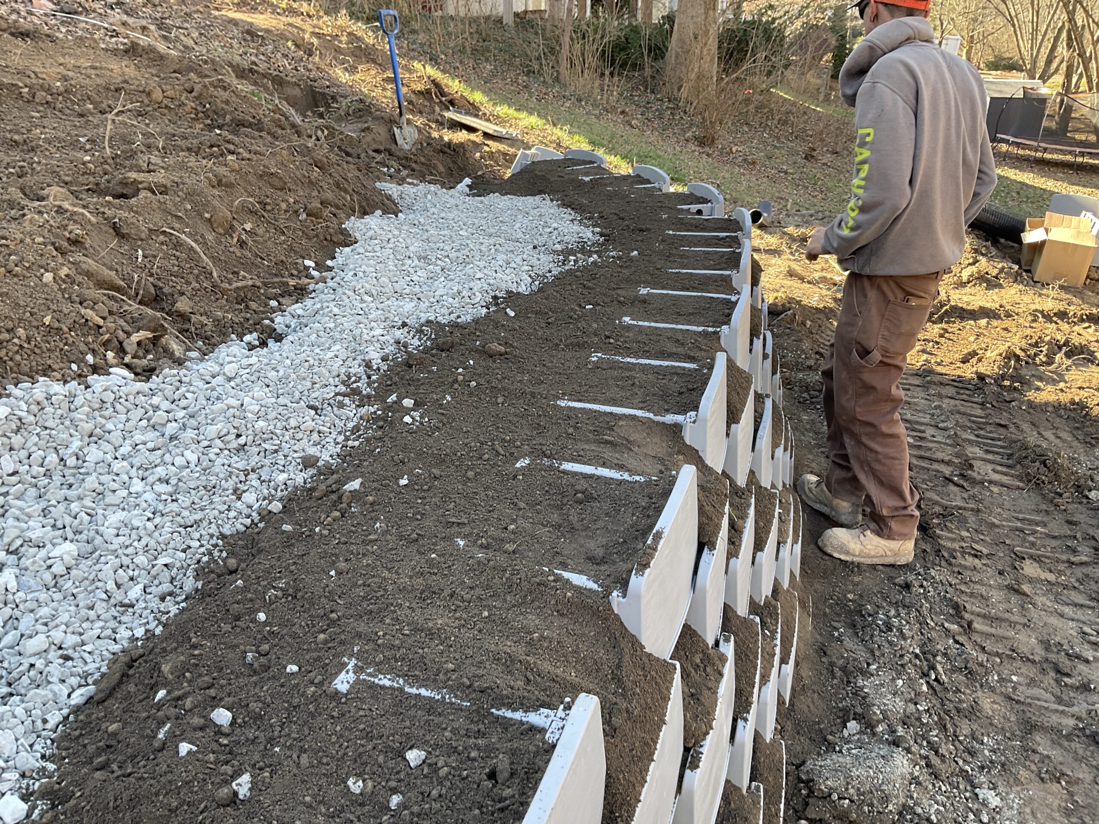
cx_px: 550
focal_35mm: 29
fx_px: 921
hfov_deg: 61.7
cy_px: 412
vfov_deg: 48.2
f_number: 1.8
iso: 32
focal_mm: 3
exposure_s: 1/122
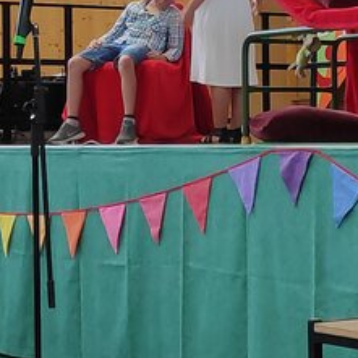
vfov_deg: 48.9
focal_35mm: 32
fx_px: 374
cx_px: 190
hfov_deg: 51.1
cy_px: 86
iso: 193
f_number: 1.9
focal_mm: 3.94
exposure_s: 1/100
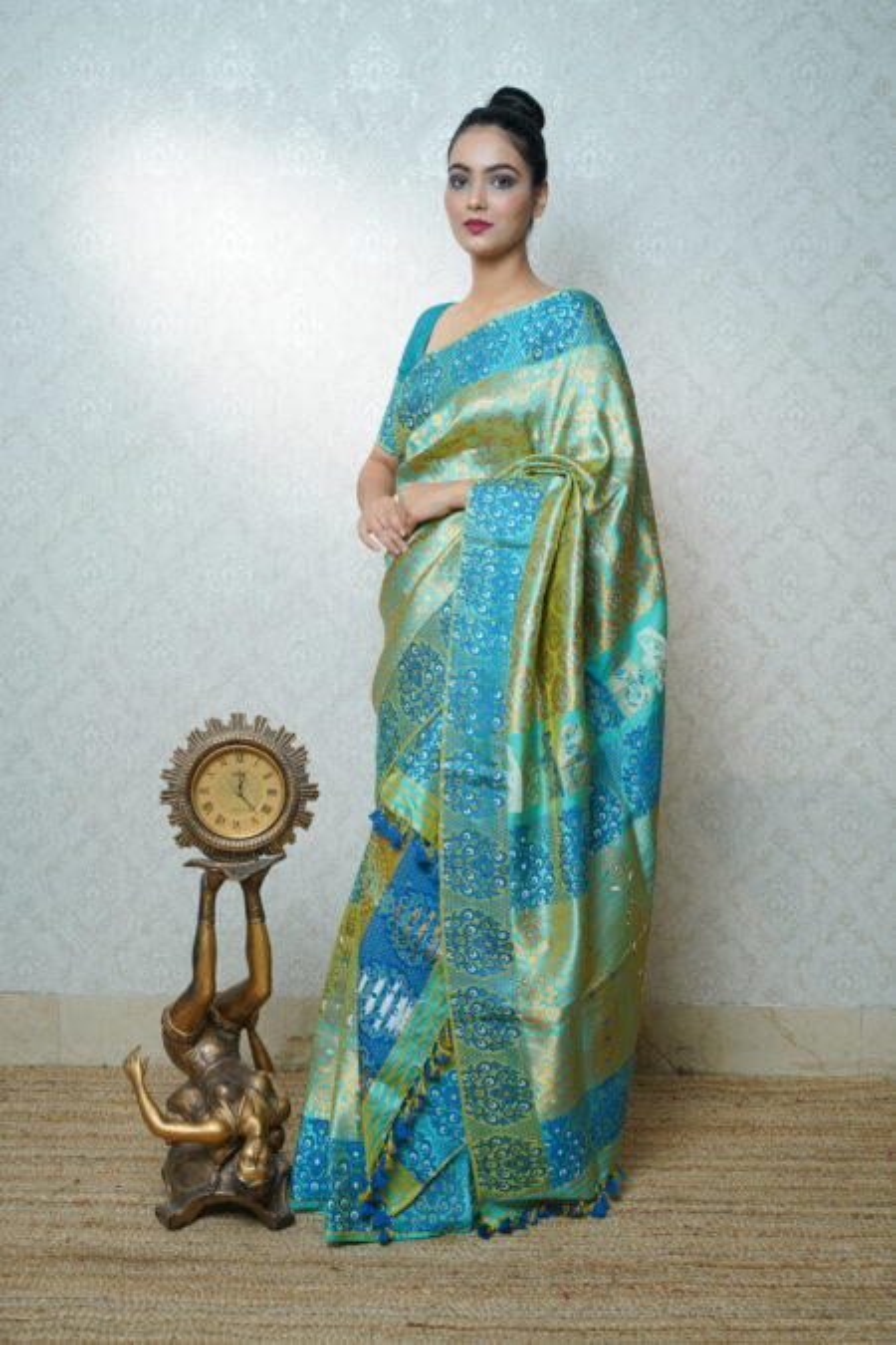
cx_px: 448
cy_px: 672
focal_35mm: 45
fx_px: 1695
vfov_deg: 43.3
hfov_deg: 29.6
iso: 250
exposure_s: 1/160
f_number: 7.1
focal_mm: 45.4
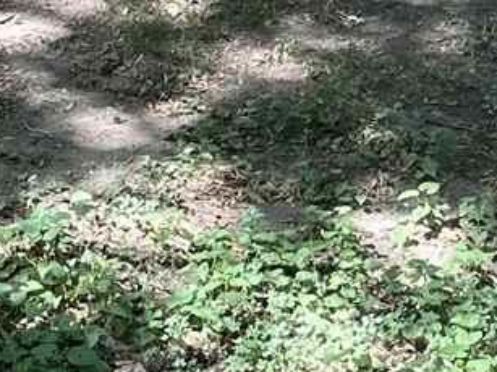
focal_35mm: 180
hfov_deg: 10.8
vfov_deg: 7.1
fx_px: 2583
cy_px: -854
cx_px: -87
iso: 80
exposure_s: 1/204
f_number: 1.78
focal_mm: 6.86
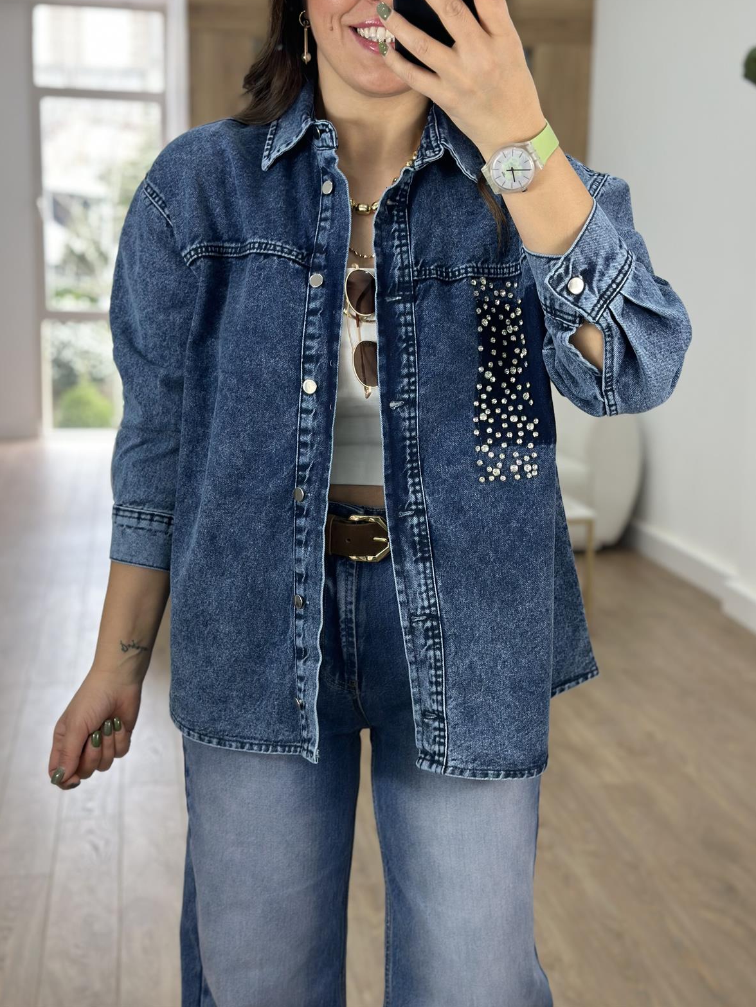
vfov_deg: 38.9
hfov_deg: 29.7
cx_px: 374
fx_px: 1426
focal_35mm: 49
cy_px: 495
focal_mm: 6.86
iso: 100
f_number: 1.78
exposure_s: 1/100
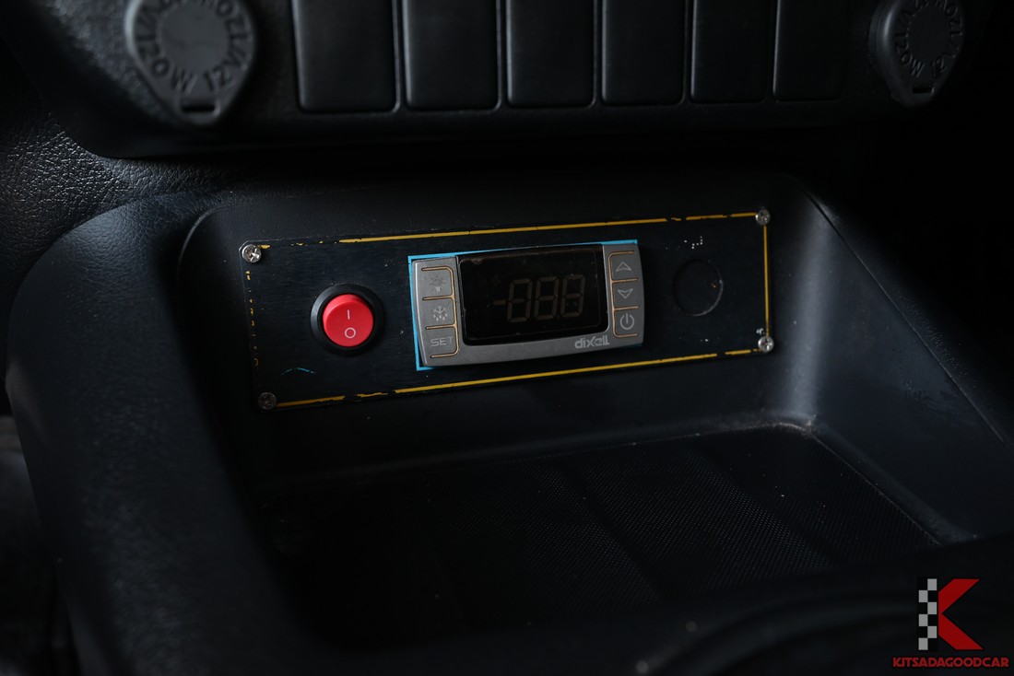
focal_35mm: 33
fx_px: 930
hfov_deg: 57.2
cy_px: 338
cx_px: 507
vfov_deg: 40.0
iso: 1250
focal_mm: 33
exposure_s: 1/30
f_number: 6.3
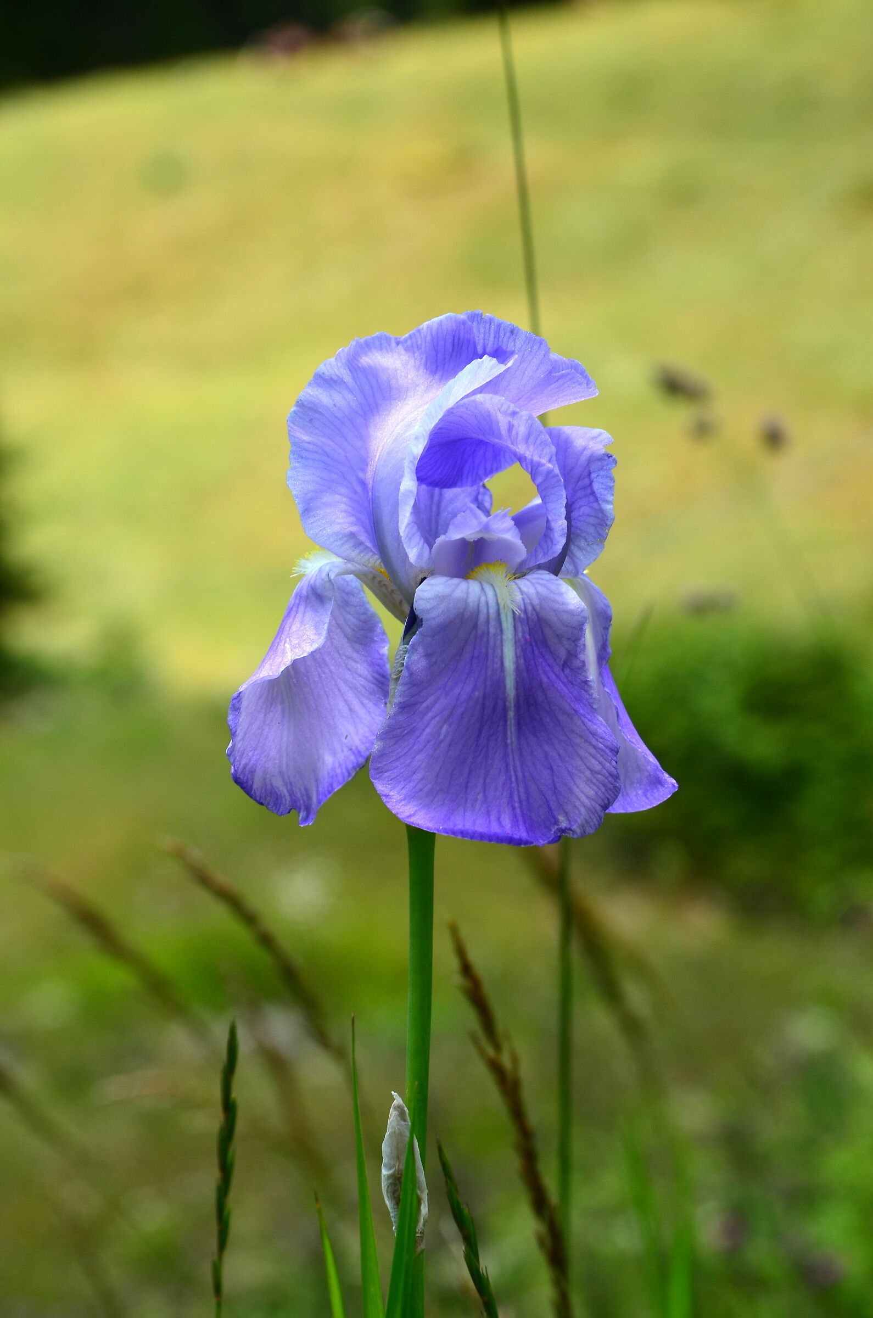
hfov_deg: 10.7
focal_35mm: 128
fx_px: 4658
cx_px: 436
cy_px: 659
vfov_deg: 16.1
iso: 160
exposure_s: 1/200
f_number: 8
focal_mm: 85
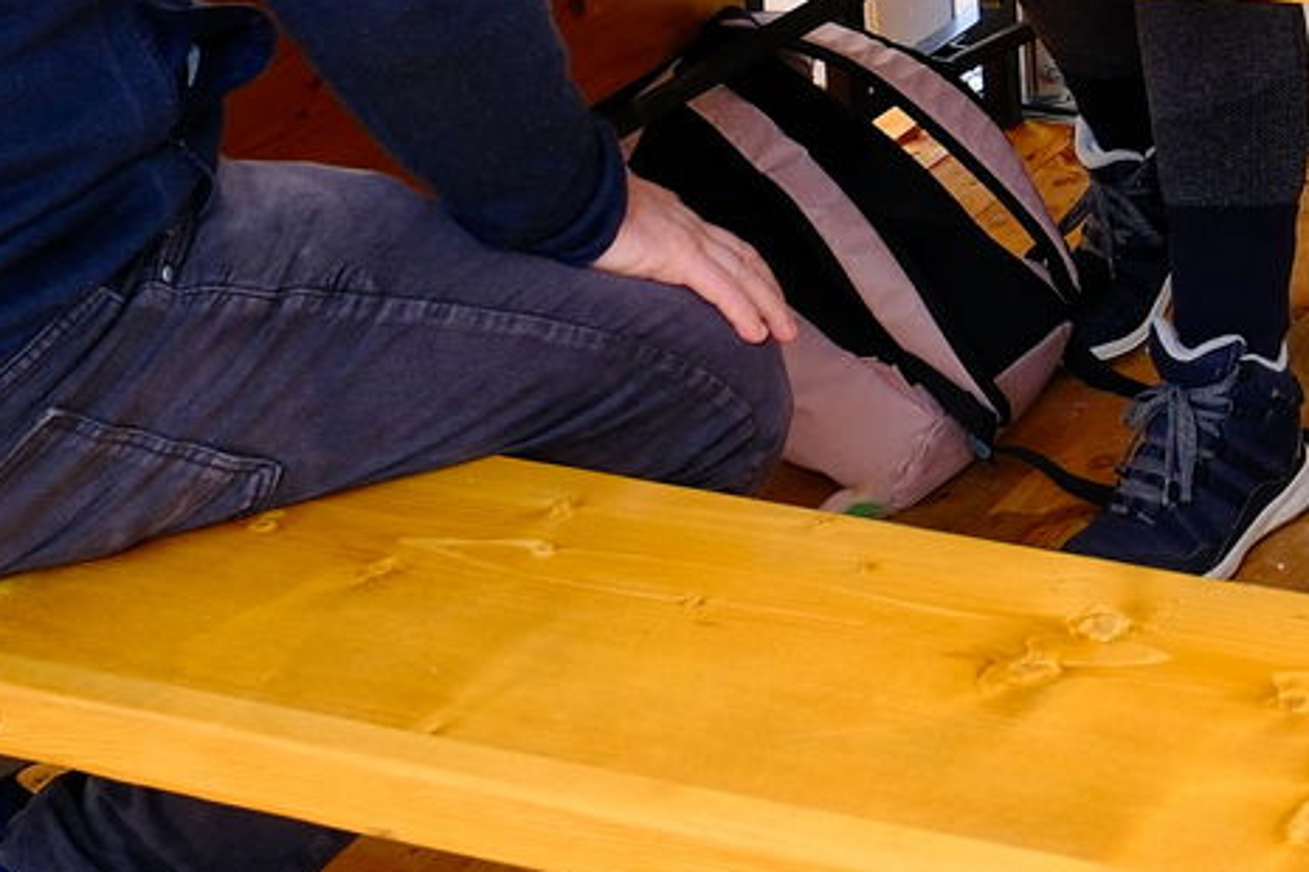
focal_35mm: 93
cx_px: 1690
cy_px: -578
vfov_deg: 13.5
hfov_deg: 20.1
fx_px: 3381
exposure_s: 1/70
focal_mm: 14.1
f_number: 3.2
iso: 320
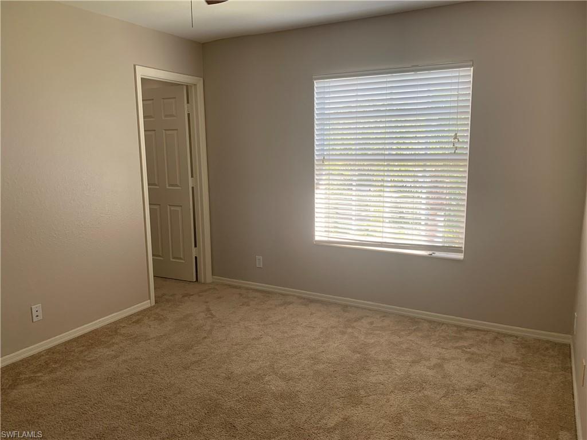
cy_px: 220
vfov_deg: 53.1
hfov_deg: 67.3
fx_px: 441
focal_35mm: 26
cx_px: 294
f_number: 1.8
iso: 40
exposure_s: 1/121
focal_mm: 4.25
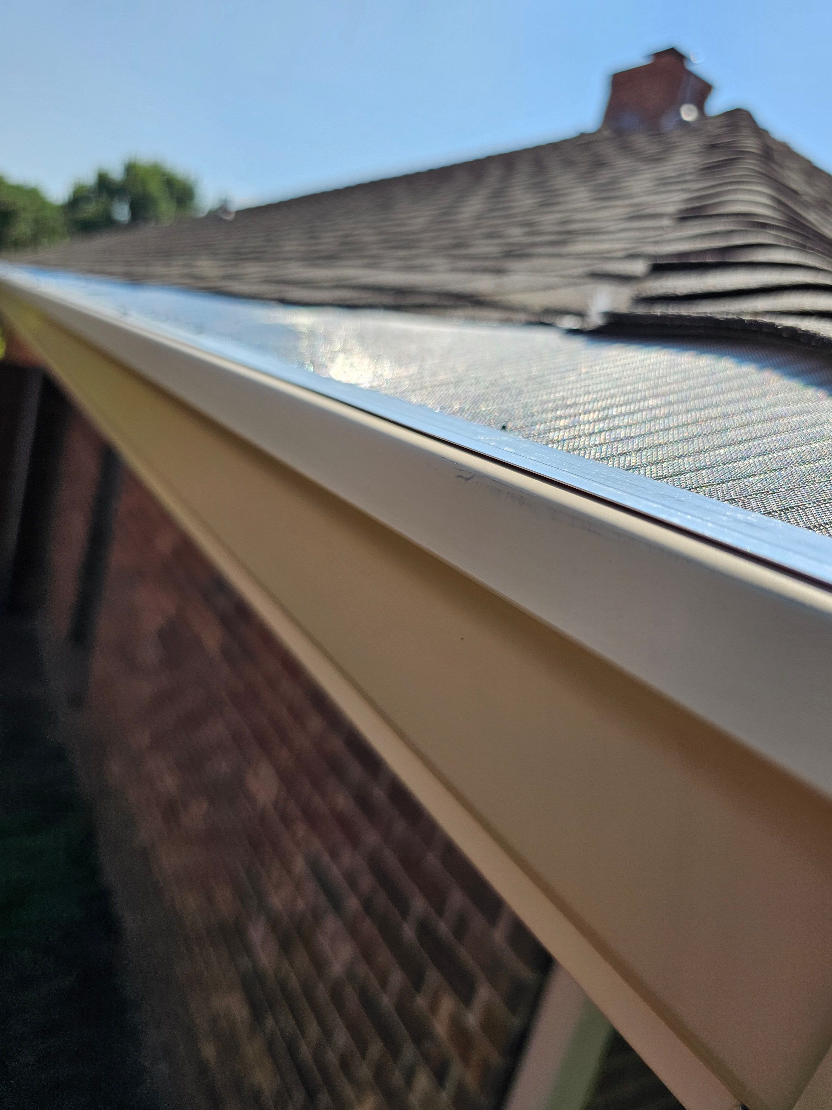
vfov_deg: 73.9
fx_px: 737
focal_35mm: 23
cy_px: 555
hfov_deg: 58.9
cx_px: 416
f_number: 1.7
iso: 20
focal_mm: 6.3
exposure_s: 1/1157
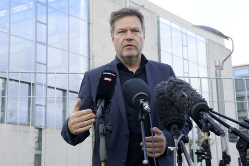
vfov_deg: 23.3
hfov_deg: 34.5
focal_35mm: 58
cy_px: 83
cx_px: 124
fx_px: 401
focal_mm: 58
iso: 2000
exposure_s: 1/500
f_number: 9
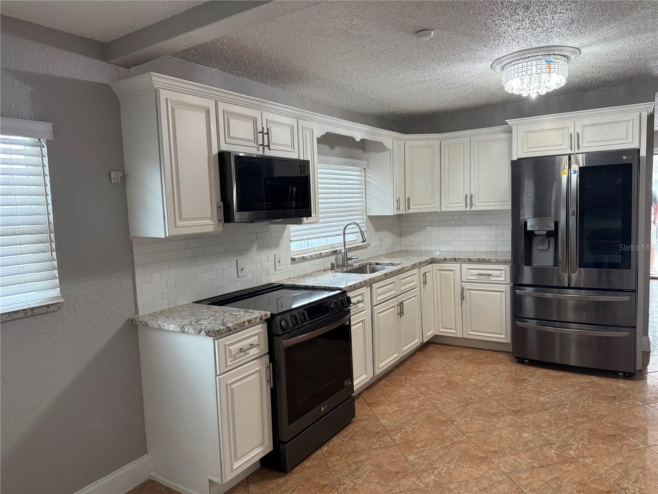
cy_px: 247
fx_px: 456
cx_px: 329
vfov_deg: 56.8
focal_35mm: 24
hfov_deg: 71.6
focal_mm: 6.76
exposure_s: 1/60
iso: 200
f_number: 1.78
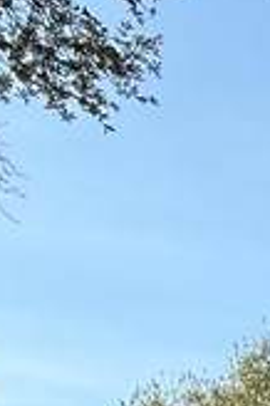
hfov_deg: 10.3
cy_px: 656
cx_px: 837
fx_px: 1026
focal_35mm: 91
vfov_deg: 18.9
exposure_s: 1/1312
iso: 50
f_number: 2.2
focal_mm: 2.22
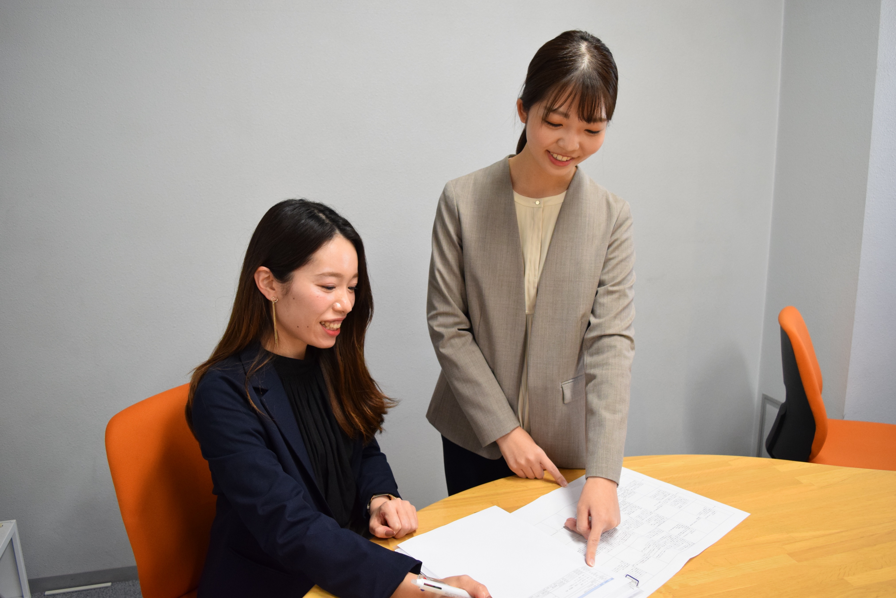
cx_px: 448
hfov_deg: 67.4
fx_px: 672
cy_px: 299
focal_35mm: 27
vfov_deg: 48.0
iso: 1250
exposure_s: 1/125
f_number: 4
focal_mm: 18
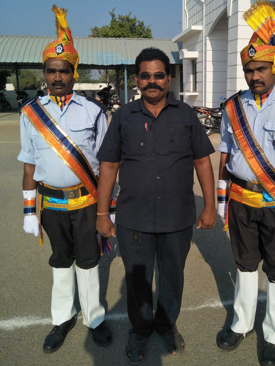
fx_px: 275
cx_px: 178
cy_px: 141
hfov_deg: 52.3
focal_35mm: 26
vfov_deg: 66.4
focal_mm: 3.46
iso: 33
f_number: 2.2
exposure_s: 1/2020
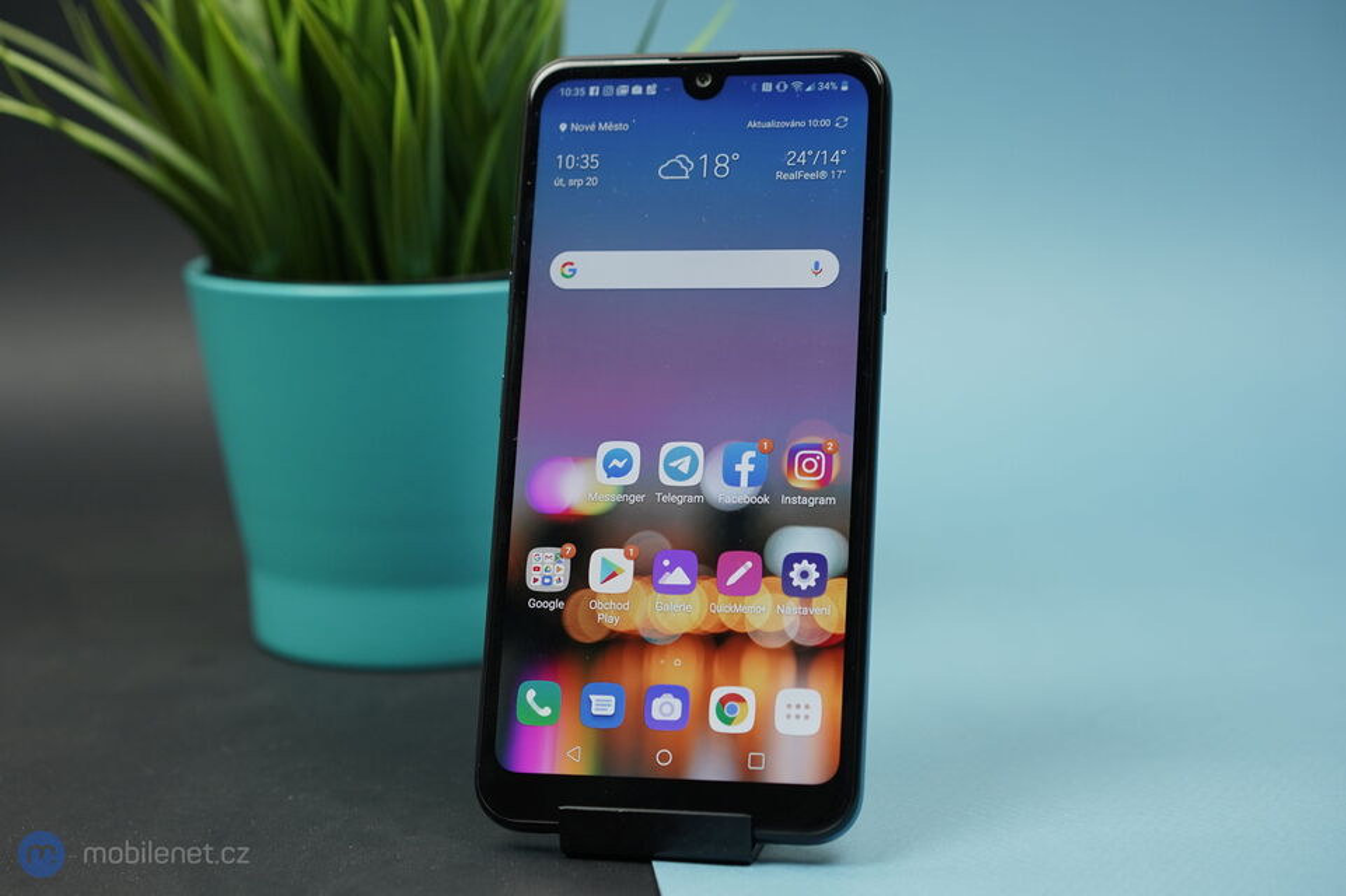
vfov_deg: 24.6
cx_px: 673
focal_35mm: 55
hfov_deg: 36.3
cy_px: 448
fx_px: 2056
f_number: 4
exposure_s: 1/160
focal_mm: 55
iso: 500
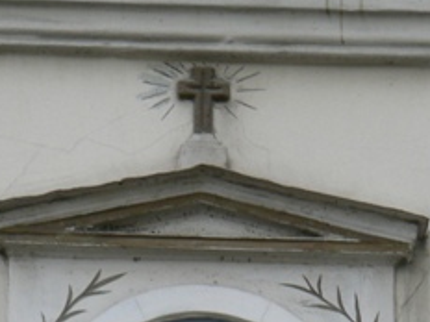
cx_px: 195
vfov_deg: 4.4
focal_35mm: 337
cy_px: 533
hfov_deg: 5.9
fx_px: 4186
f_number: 3.2
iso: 80
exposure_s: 1/40
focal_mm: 20.3
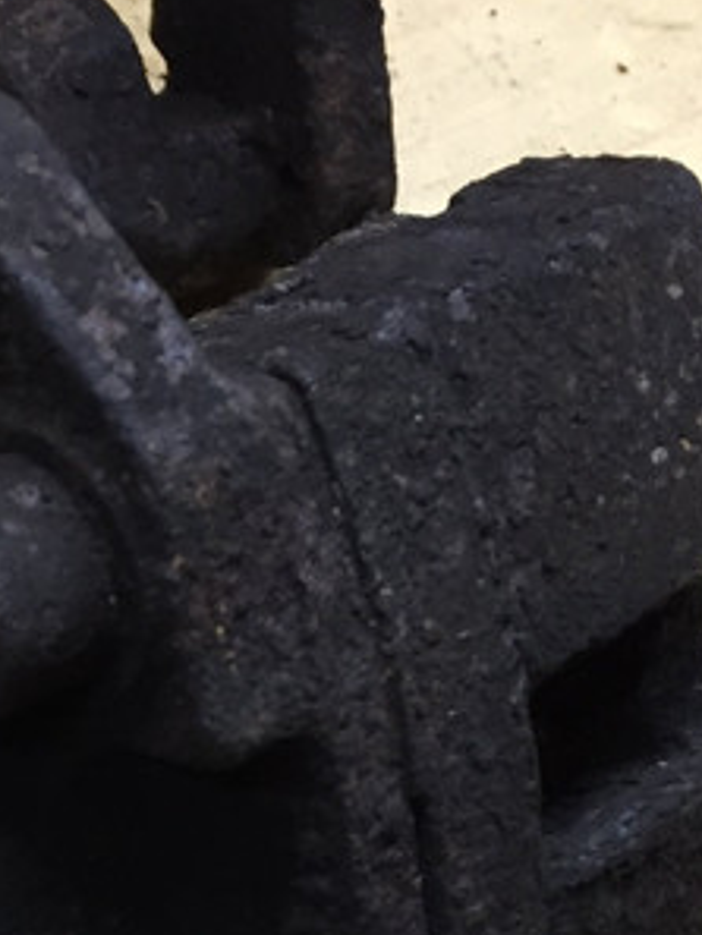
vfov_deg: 23.7
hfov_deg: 18.8
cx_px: 201
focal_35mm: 78
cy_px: 982
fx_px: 2108
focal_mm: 4.15
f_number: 2.2
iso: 125
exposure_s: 1/33
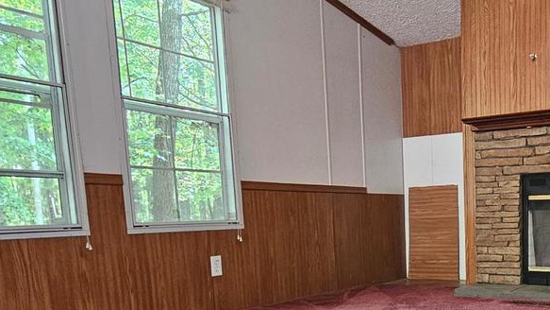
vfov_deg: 31.7
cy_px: 292
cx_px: 434
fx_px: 510
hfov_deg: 53.2
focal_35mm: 35
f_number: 2.2
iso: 320
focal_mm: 2.2
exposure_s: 1/30
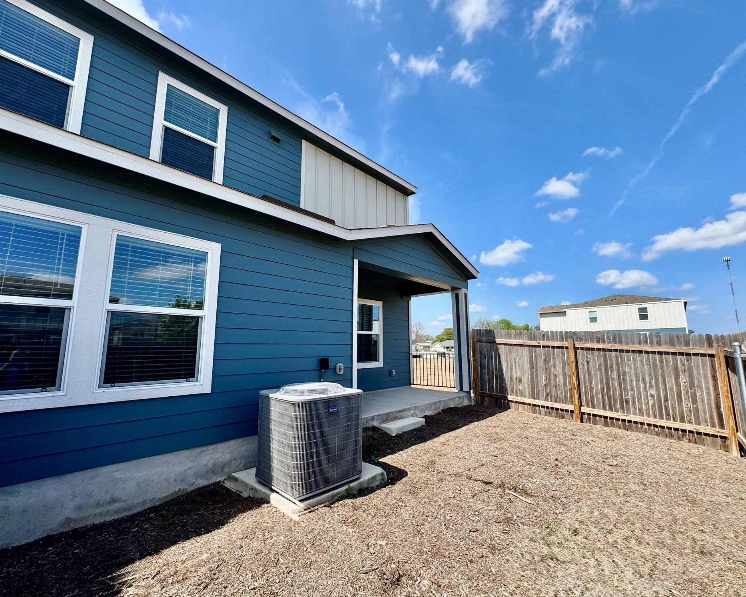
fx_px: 331
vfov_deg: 84.0
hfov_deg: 96.8
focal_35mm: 15
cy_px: 299
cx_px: 381
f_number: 2.2
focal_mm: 2.22
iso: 40
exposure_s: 1/1277
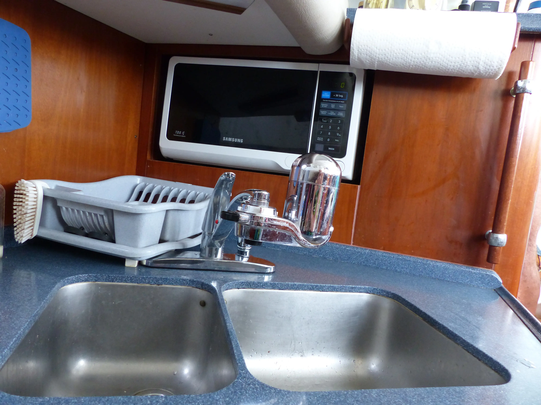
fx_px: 406
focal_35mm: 26
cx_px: 270
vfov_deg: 53.1
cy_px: 202
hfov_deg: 67.3
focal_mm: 4.5
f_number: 2.8
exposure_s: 1/60
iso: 400
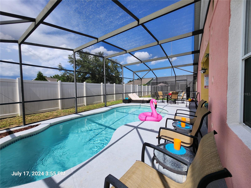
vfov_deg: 89.9
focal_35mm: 13
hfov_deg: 106.2
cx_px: 126
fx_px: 94
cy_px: 94
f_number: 2.2
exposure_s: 1/876
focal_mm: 1.74
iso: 32
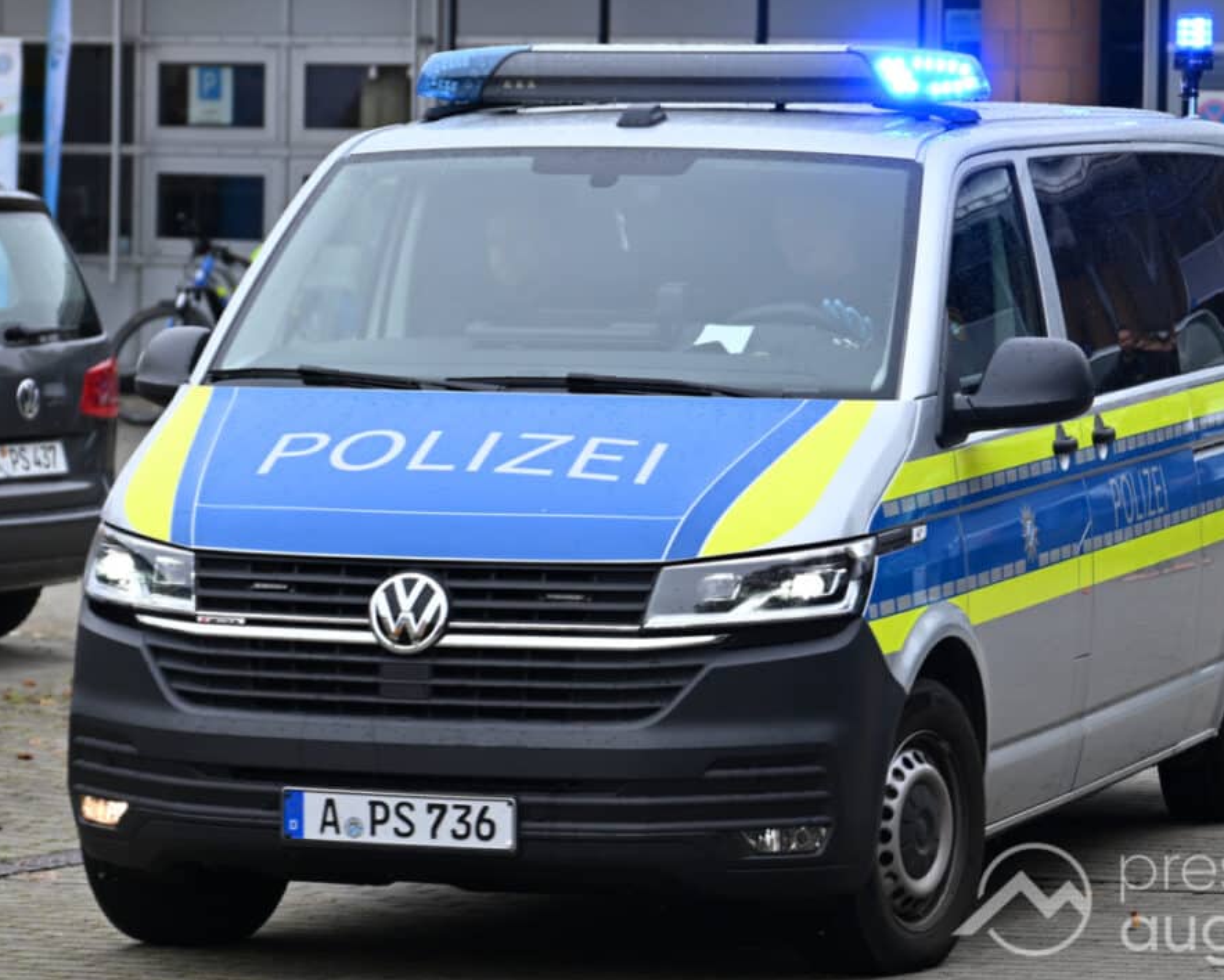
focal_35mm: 119
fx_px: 4313
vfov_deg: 13.0
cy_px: 490
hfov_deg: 16.1
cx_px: 691
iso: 80
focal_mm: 70
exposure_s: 1/400
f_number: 2.8
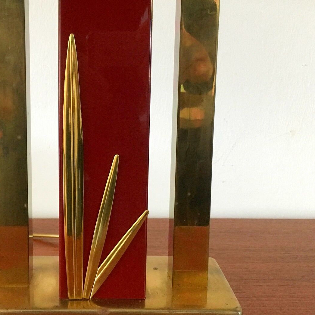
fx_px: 504
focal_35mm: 49
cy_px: 130
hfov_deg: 34.3
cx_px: 97
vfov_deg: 34.6
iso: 200
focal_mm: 4.15
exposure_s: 1/25
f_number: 2.2
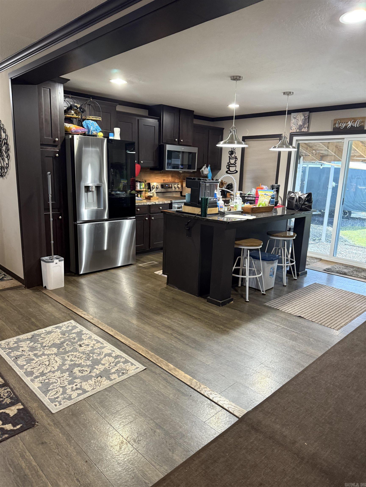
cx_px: 183
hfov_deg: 56.8
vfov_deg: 71.6
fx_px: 338
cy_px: 244
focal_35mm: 24
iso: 400
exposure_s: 1/60
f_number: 1.78
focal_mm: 6.76
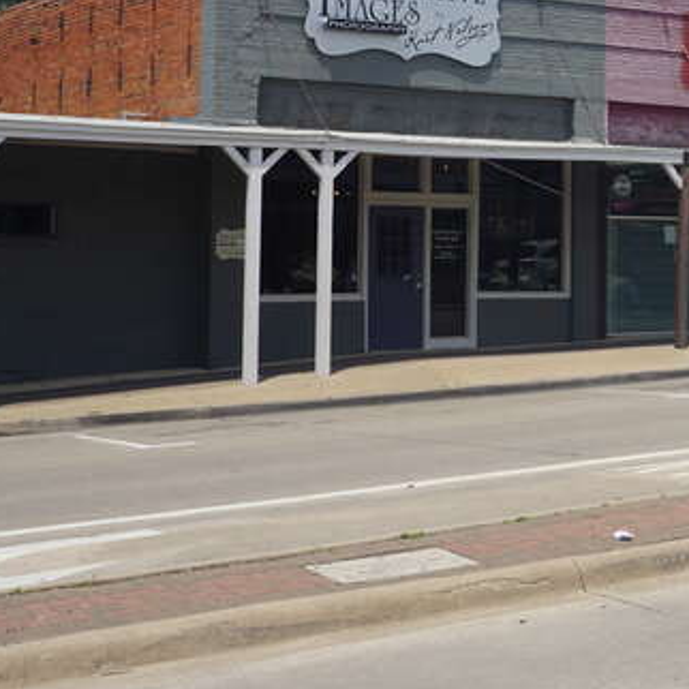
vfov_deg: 21.7
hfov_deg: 21.1
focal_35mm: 79
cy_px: 153
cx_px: 708
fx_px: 1780
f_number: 11
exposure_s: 1/200
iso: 100
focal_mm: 25
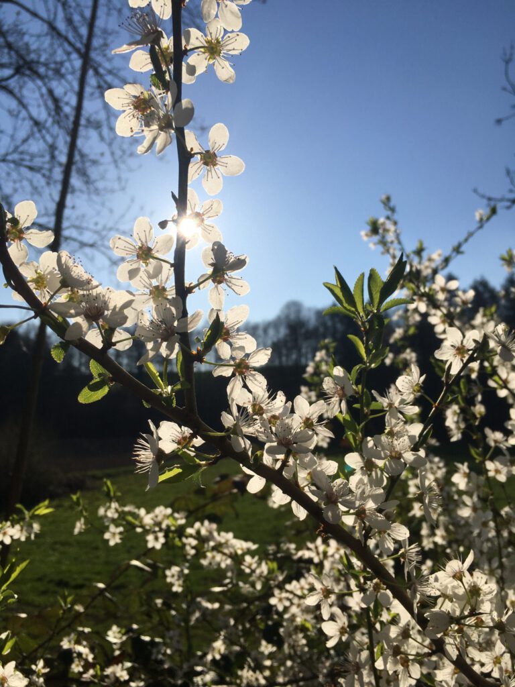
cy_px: 344
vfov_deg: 61.7
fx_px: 575
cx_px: 258
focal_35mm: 29
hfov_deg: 48.2
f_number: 2.2
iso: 25
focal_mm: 4.15
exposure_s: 1/4049
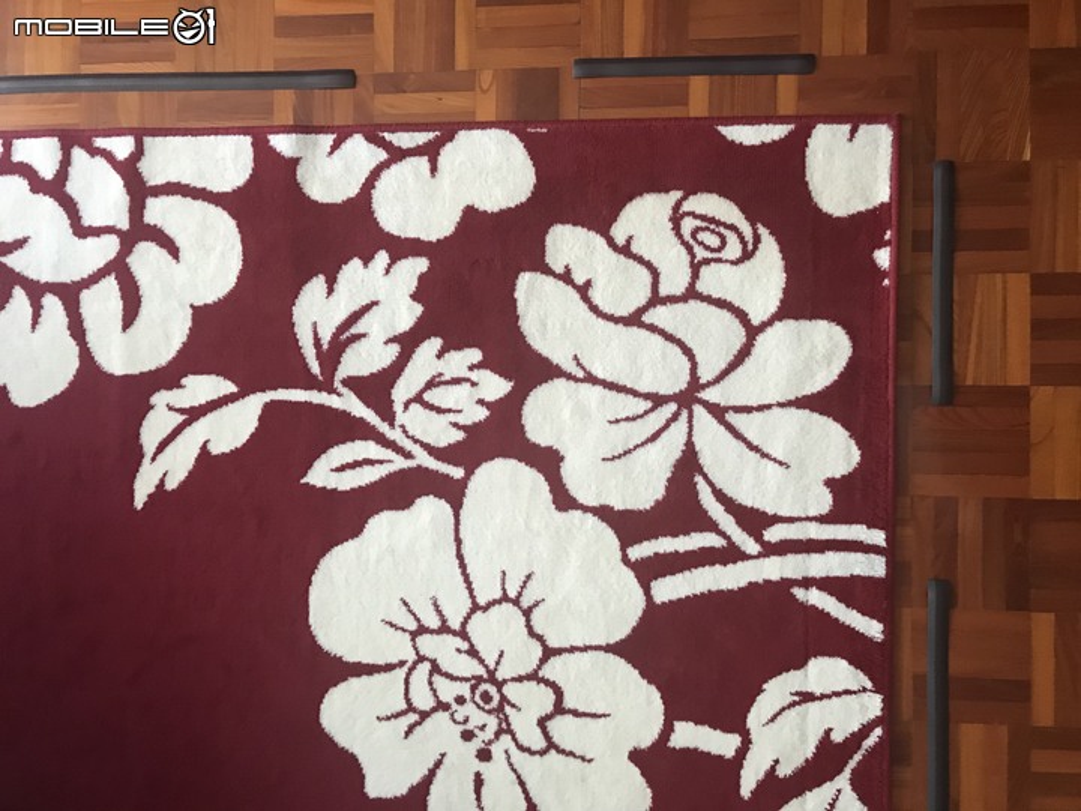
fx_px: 874
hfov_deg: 63.4
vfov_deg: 49.7
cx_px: 540
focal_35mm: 28
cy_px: 406
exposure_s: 1/13
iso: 100
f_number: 1.8
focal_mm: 3.99
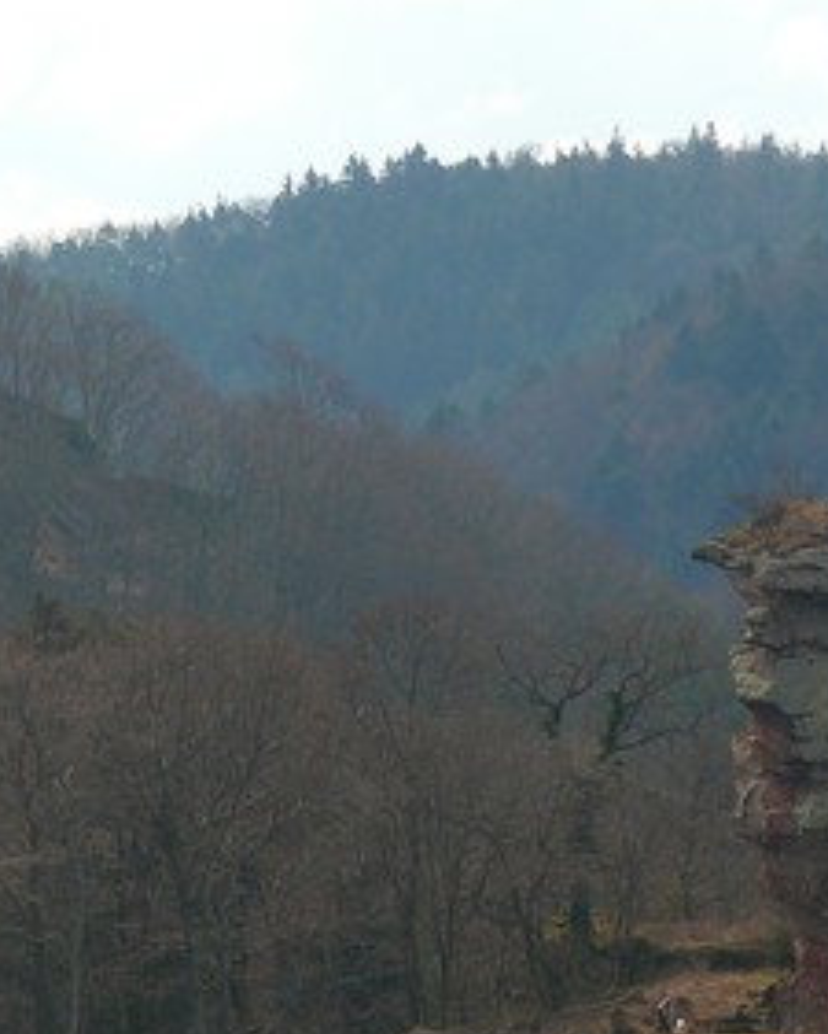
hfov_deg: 3.7
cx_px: 77
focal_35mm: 422
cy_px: 703
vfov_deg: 4.6
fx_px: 12920
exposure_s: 1/200
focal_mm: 34.3
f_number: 4.5
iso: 100
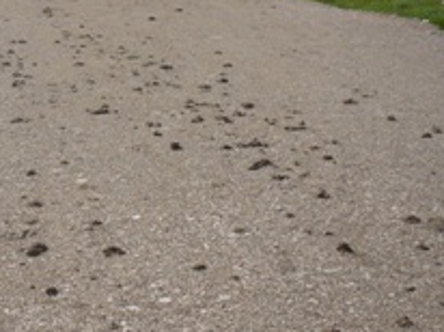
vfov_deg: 21.1
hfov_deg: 27.3
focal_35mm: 68
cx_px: 19
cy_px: 39
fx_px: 871
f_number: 8
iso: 100
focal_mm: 5.8
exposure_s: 1/320
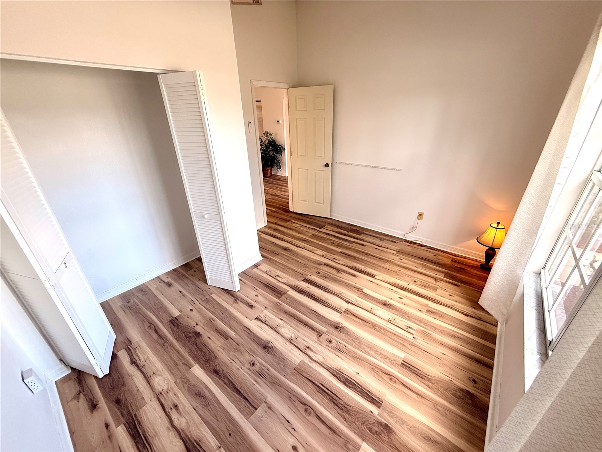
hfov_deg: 102.1
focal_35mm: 14
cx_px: 301
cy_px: 226
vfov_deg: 85.7
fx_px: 243
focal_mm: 2.22
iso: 100
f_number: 2.2
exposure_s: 1/120
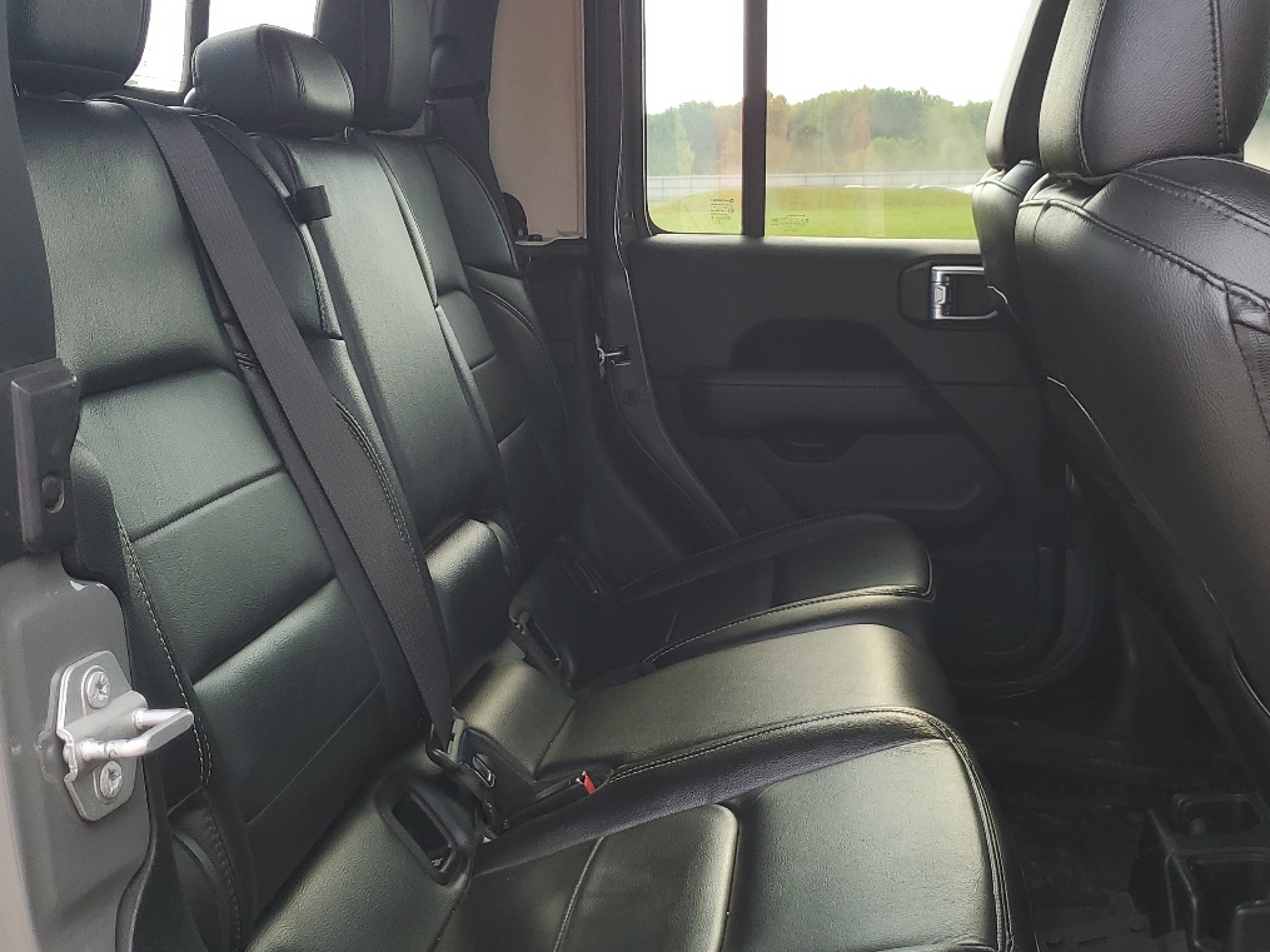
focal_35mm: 41
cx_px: 770
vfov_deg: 34.8
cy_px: 319
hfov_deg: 45.5
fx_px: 1504
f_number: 1.5
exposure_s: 1/222
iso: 50
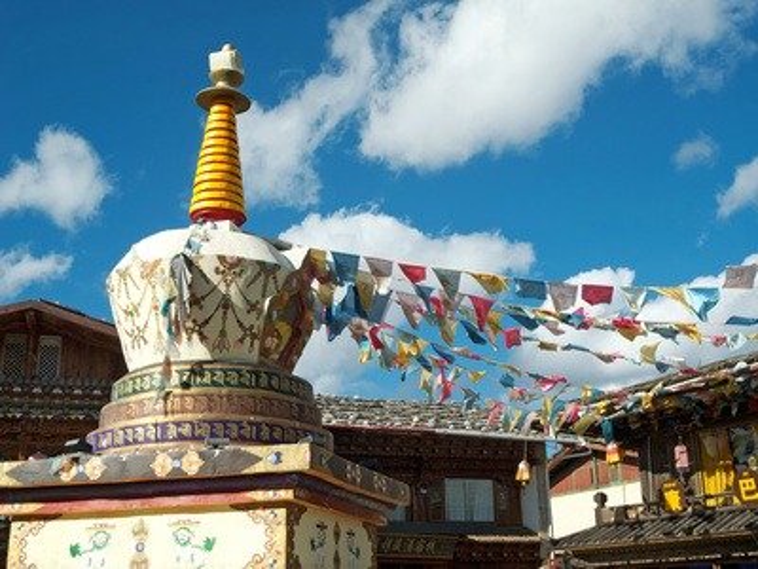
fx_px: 985
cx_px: 379
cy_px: 284
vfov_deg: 32.2
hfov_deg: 42.1
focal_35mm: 45
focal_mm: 9.7
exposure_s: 1/800
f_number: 4.5
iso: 100
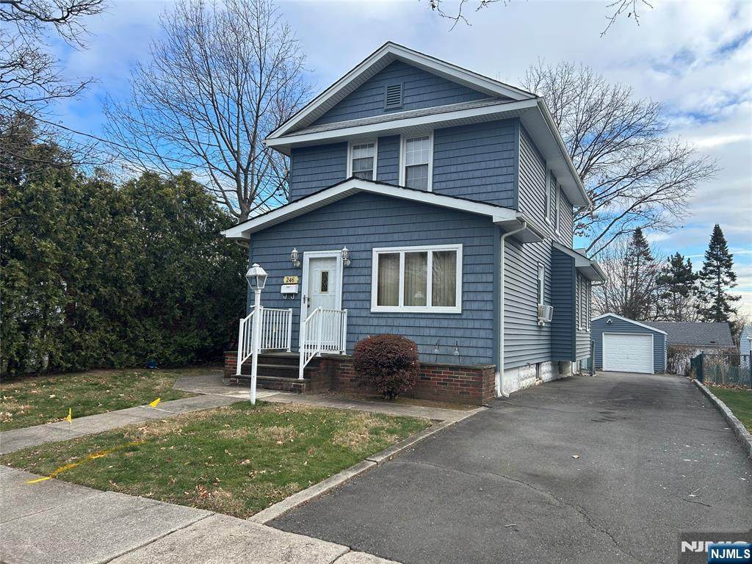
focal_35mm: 26
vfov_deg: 53.1
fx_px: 565
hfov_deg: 67.3
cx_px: 376
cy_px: 282
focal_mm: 5.7
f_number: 1.5
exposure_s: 1/1449
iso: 50
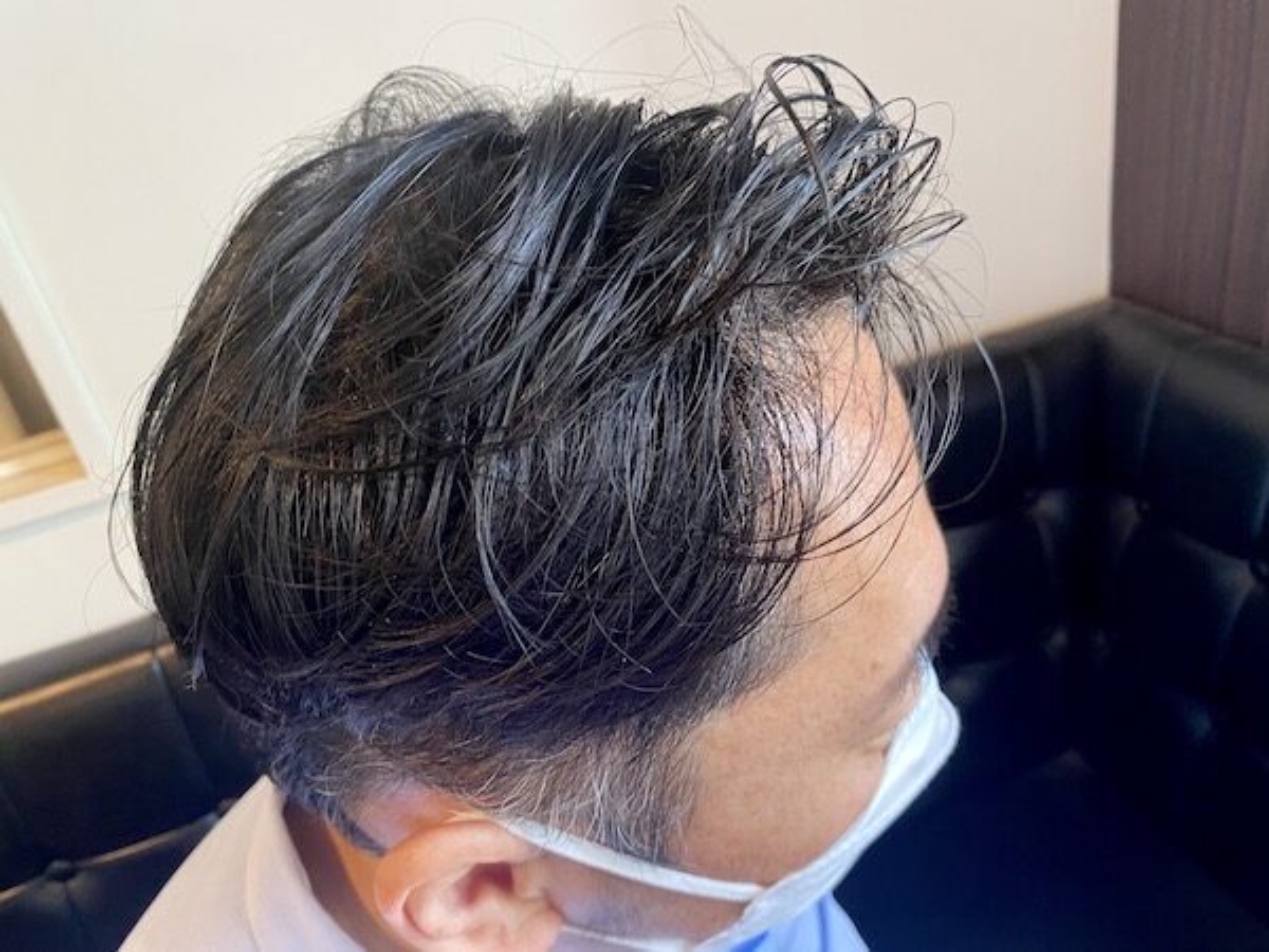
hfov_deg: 67.3
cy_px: 476
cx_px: 634
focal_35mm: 26
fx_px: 953
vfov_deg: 53.1
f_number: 1.8
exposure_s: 1/50
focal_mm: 4.25
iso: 125
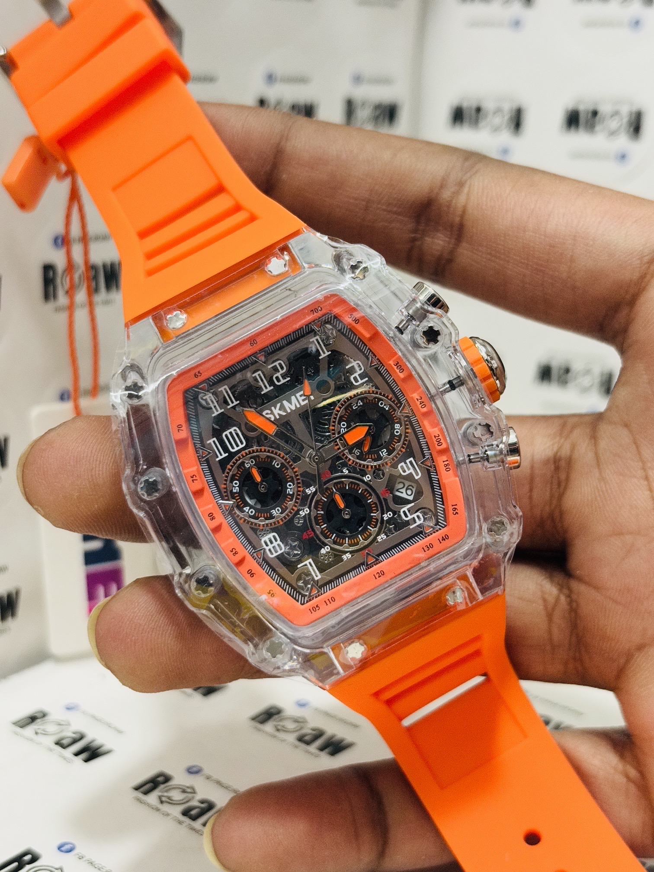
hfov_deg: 28.0
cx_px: 327
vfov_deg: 36.8
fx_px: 1310
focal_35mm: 52
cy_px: 436
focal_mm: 5.96
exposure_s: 1/50
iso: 64
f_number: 1.6
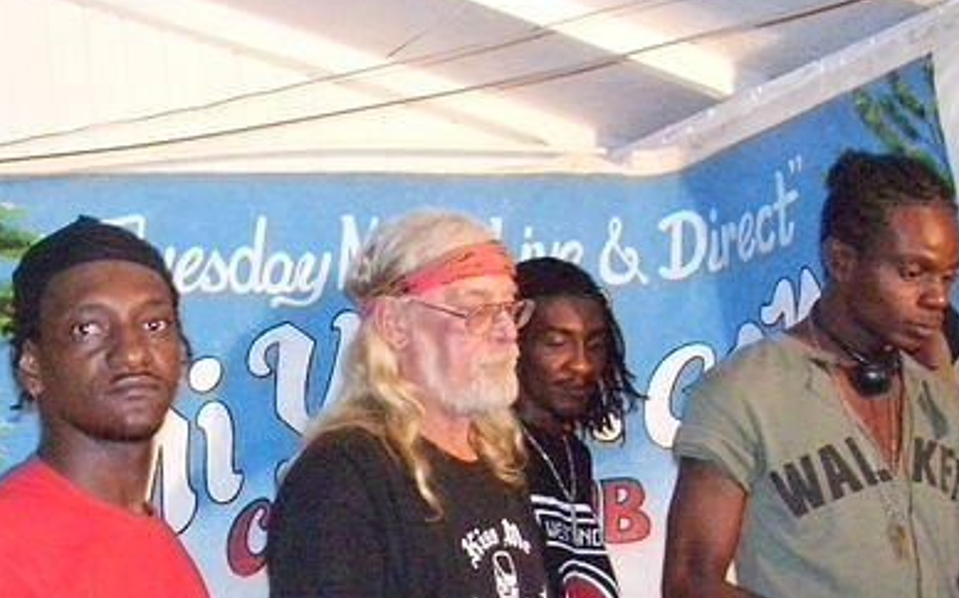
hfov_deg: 31.6
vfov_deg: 20.3
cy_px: 519
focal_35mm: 63
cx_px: 188
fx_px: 1646
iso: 1250
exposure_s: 1/125
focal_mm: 6
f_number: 2.7
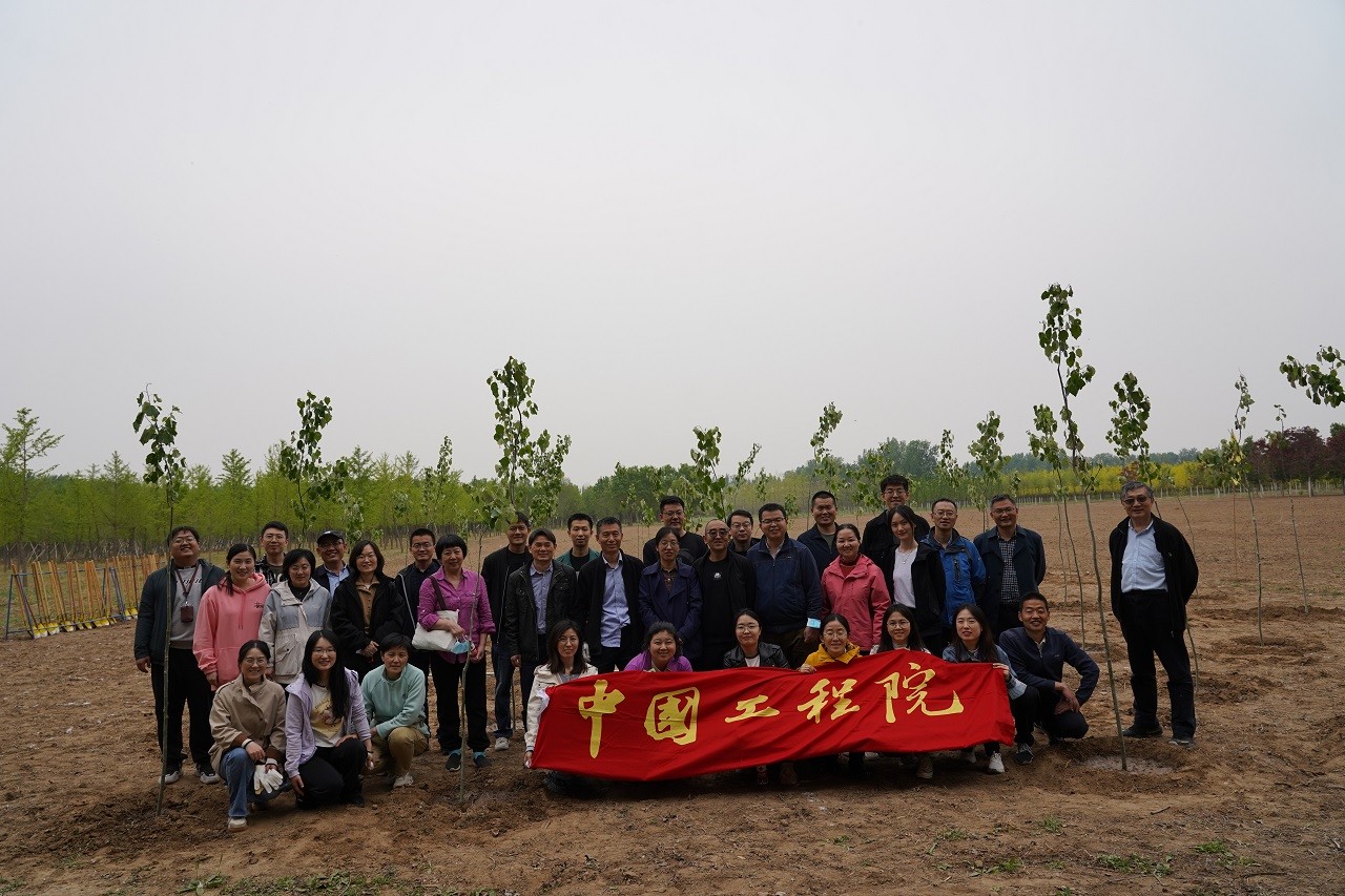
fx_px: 896
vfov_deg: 53.1
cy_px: 448
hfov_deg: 73.8
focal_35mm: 24
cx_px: 672
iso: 250
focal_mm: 24
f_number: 5.6
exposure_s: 1/500
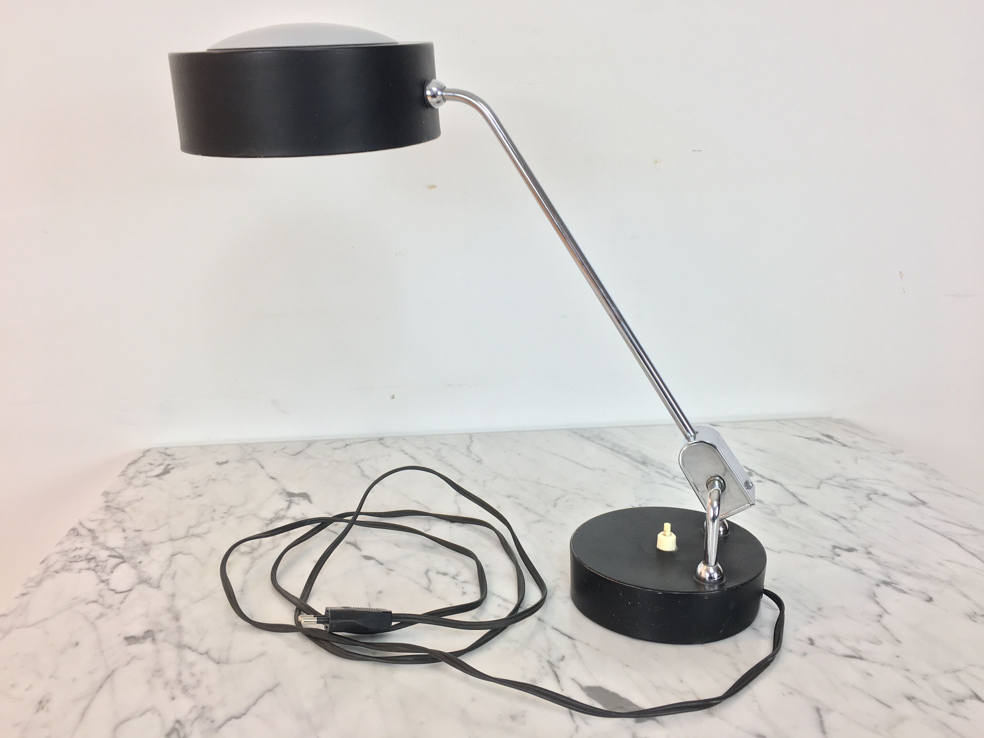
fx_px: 824
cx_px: 492
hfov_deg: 61.7
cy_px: 369
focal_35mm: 29
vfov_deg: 48.2
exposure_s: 1/33
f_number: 2.2
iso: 25
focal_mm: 4.15
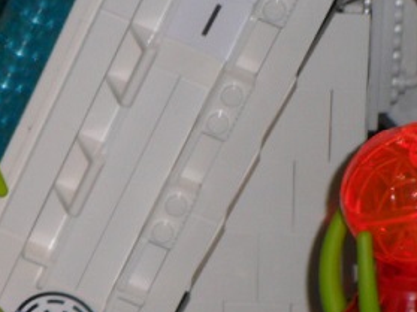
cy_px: 279
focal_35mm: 387
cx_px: -108
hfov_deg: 5.1
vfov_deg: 3.8
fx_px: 4660
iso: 100
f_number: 5.9
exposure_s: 1/90
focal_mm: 24.5
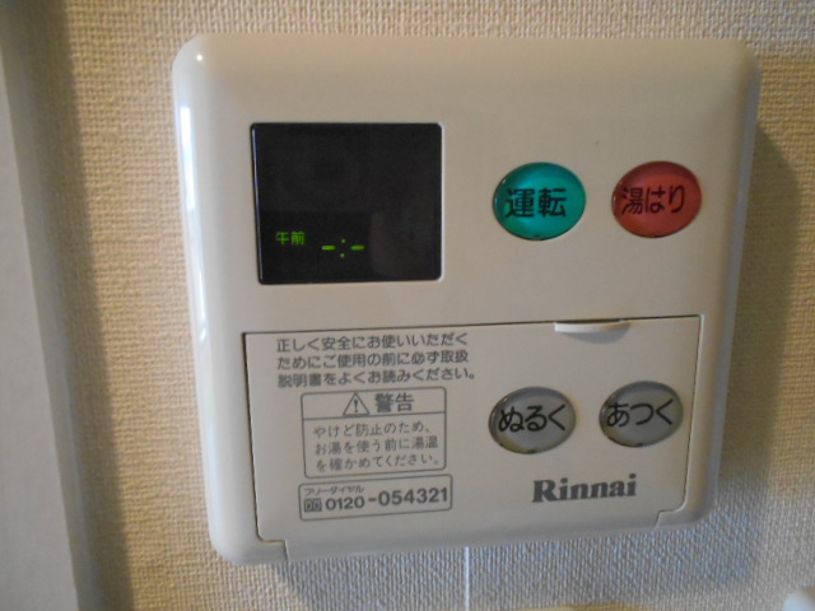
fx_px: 612
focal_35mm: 26
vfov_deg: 53.1
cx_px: 408
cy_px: 306
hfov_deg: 67.3
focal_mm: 4.6
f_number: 3.2
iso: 800
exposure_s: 1/80
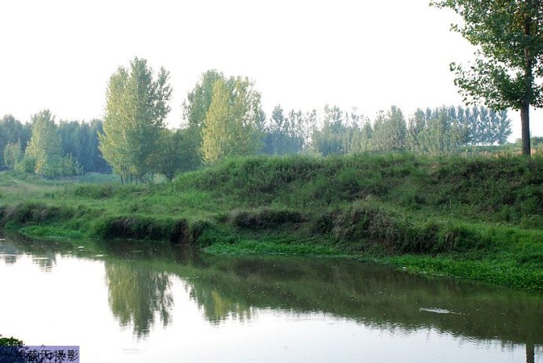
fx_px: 906
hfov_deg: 33.4
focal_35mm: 60
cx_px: 272
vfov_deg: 22.7
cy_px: 182
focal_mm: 40
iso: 640
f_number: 16
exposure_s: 1/30
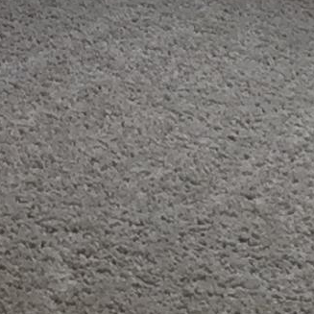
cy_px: -713
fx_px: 2412
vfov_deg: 6.6
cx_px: -209
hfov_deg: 7.3
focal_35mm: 235
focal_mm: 4.15
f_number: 2.2
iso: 32
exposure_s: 1/60
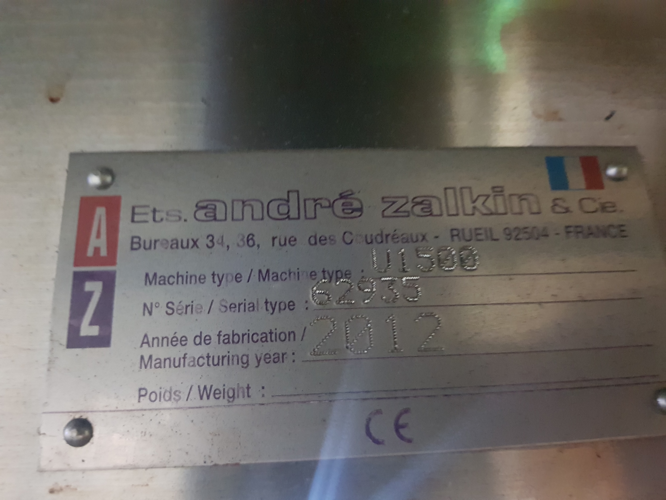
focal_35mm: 26
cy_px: 250
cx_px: 333
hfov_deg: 67.3
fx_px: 500
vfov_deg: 53.1
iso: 1000
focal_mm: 4.3
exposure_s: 1/10
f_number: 1.7
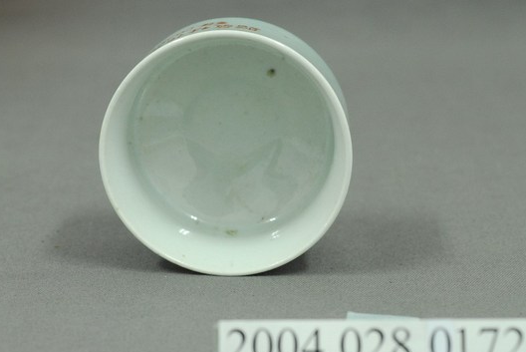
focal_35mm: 109
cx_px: 230
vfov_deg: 12.6
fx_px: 1594
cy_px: 166
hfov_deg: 18.7
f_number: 8
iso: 1000
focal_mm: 60
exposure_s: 1/10
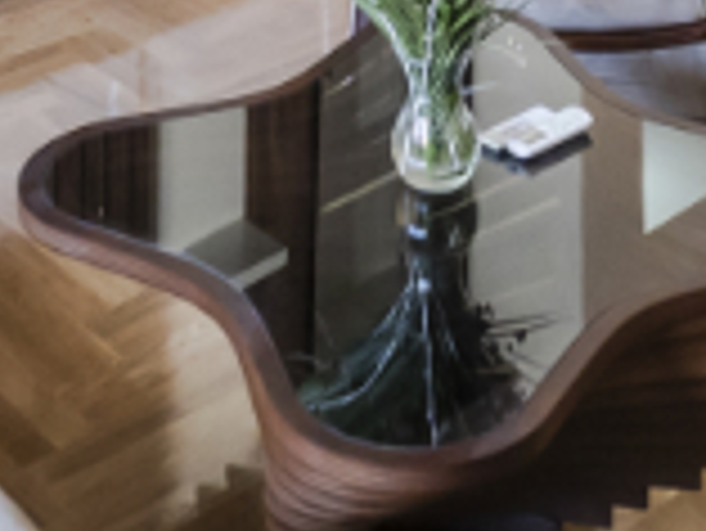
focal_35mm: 89
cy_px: -814
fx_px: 1817
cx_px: 423
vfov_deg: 12.4
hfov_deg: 22.0
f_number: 4
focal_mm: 7
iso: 400
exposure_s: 1/20
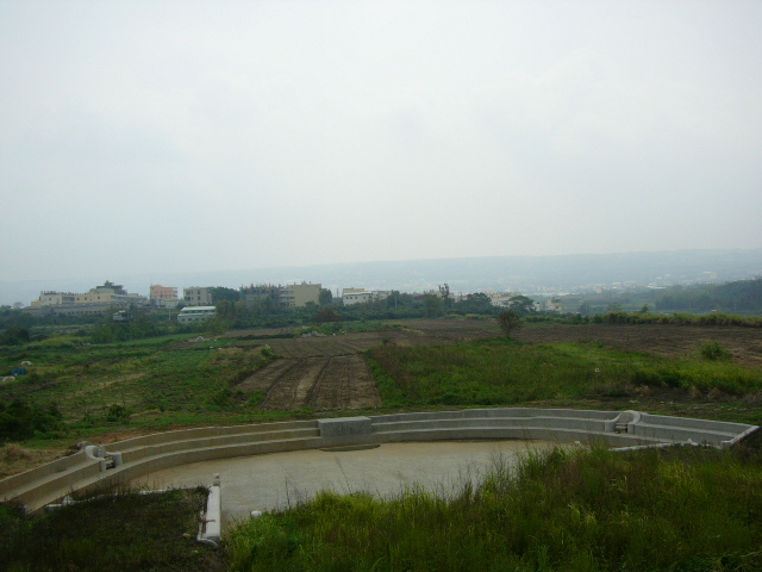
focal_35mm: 35
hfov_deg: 52.6
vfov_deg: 40.7
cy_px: 286
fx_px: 770
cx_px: 381
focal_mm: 5.8
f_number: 8
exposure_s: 1/320
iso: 50
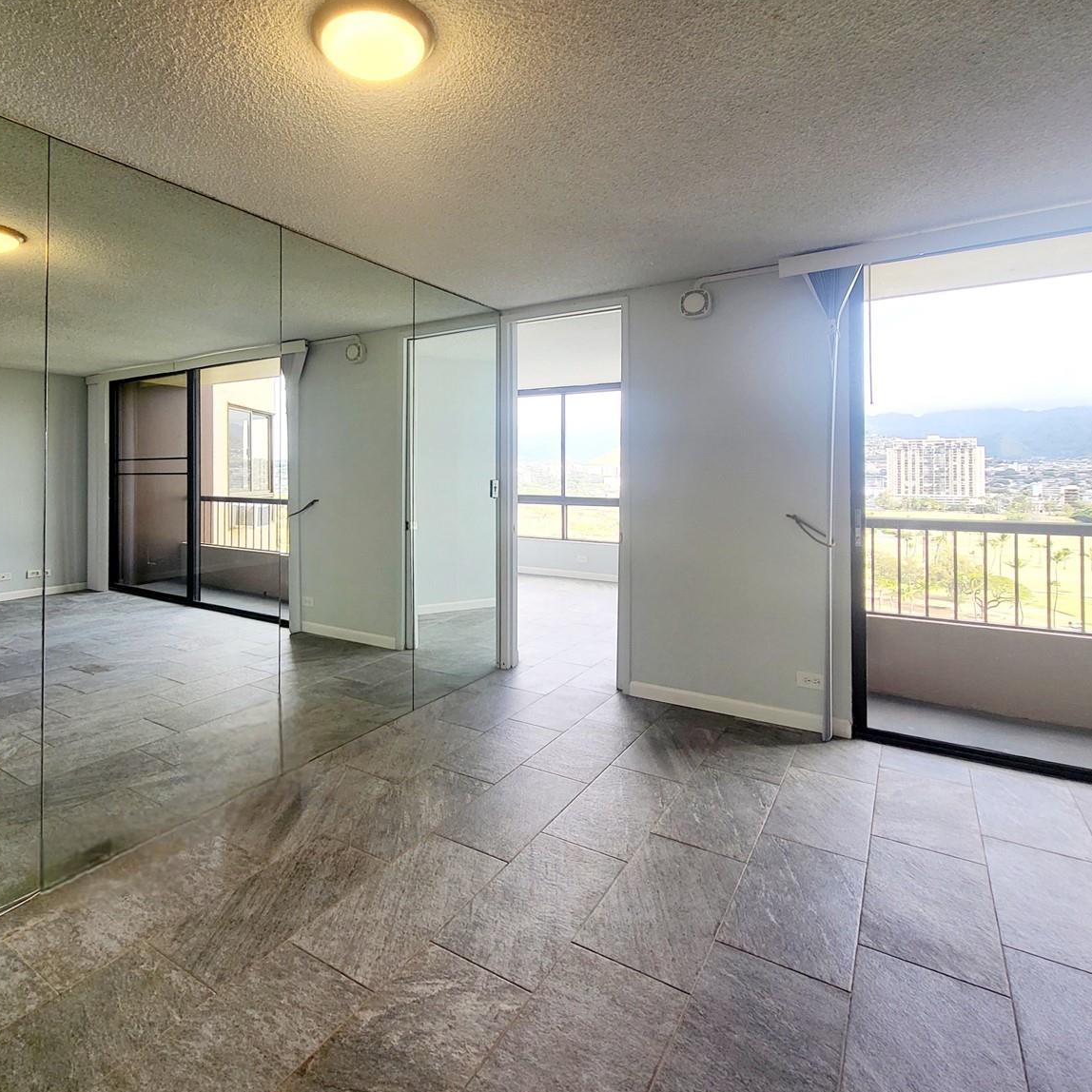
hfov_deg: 87.0
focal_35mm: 16
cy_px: 550
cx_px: 474
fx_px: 571
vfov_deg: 87.4
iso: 40
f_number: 2.2
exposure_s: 1/120
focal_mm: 1.74
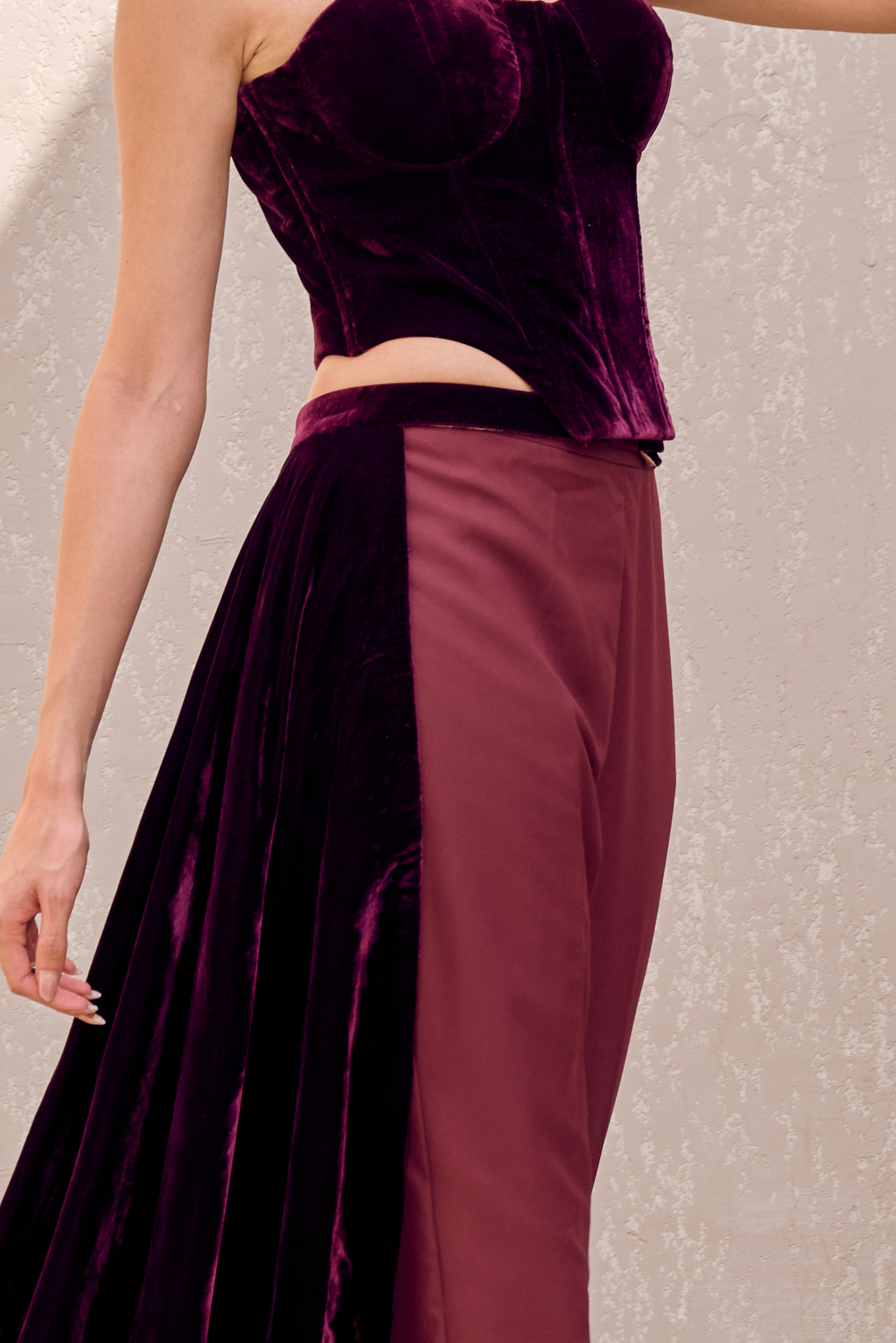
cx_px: 350
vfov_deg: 10.9
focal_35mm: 188
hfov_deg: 7.3
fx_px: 7016
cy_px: 159
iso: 160
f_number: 6.3
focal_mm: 50
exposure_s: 1/250
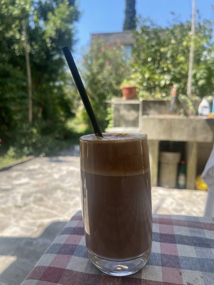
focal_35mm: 26
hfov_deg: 53.0
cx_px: 107
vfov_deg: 67.3
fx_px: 214
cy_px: 142
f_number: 1.6
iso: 32
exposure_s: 1/1238
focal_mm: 5.1
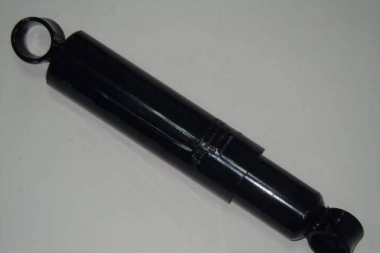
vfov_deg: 12.8
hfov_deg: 19.1
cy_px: 132
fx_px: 1129
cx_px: 190
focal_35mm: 107
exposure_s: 1/50
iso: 200
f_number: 4.5
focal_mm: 18.3
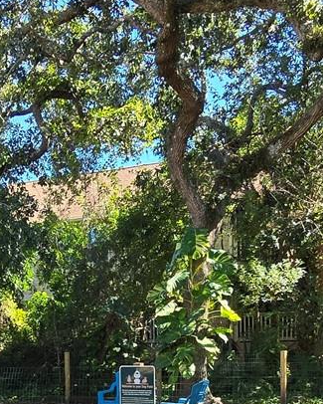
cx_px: 71
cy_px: 395
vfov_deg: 34.3
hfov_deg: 29.7
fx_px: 597
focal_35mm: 50
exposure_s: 1/392
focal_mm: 2.2
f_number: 2.2
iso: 50
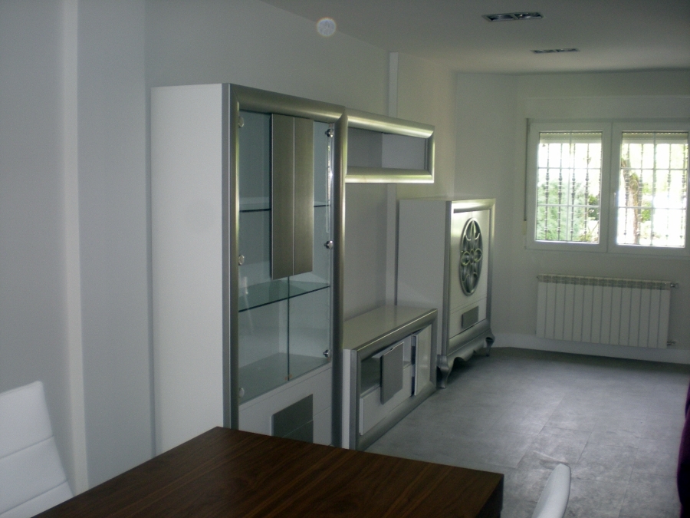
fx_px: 757
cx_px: 345
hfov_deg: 49.0
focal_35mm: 38
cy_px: 259
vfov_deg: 37.7
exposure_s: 1/30
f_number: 3.1
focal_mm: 6.3
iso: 128
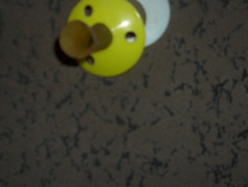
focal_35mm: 52
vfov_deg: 27.9
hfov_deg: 36.7
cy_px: 61
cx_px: 139
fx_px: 373
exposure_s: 1/60
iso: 50
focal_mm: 6.2
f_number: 2.8
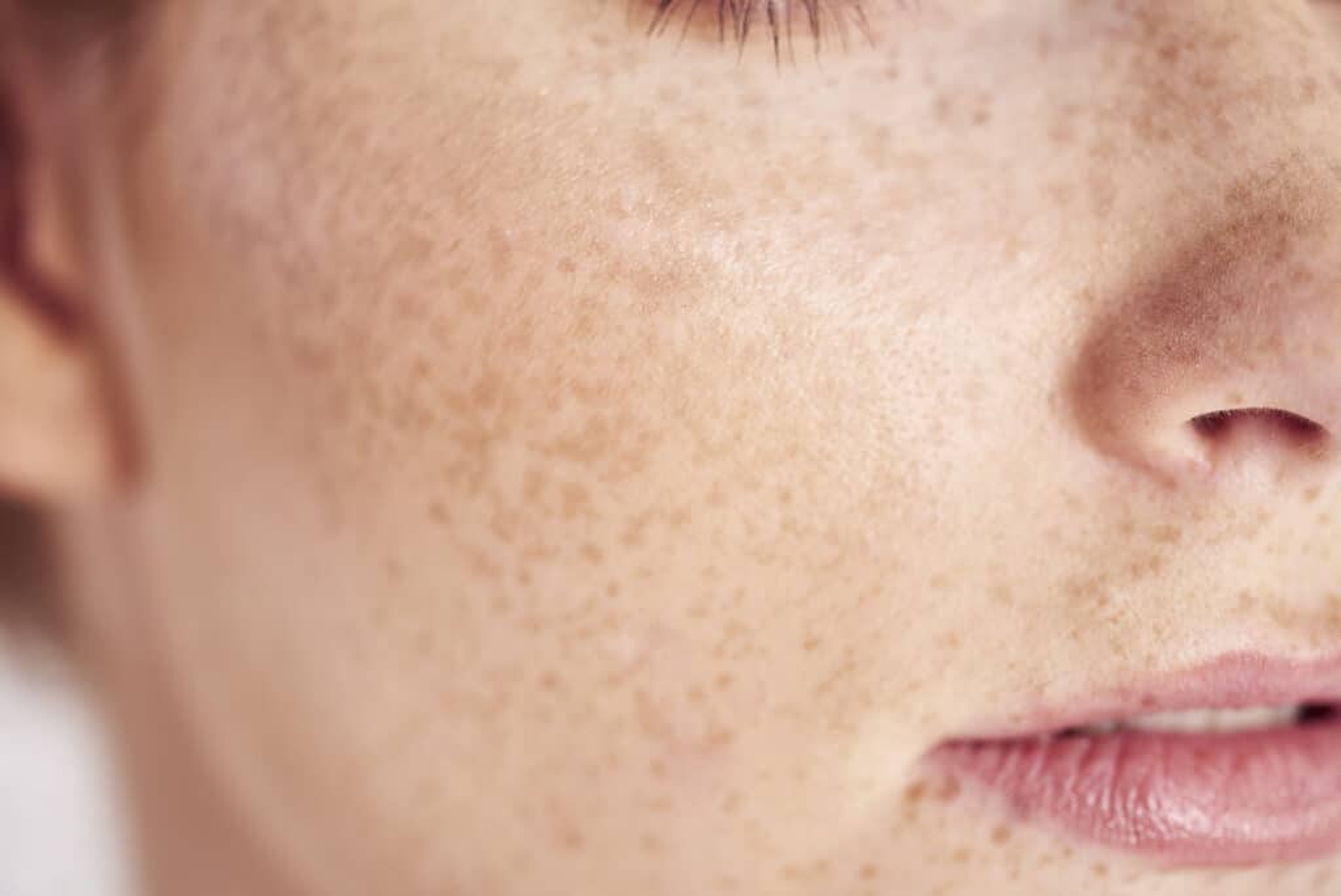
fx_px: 3913
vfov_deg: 13.1
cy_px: 448
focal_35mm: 105
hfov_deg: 19.4
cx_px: 670
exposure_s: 1/125
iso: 100
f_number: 4.5
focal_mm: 105
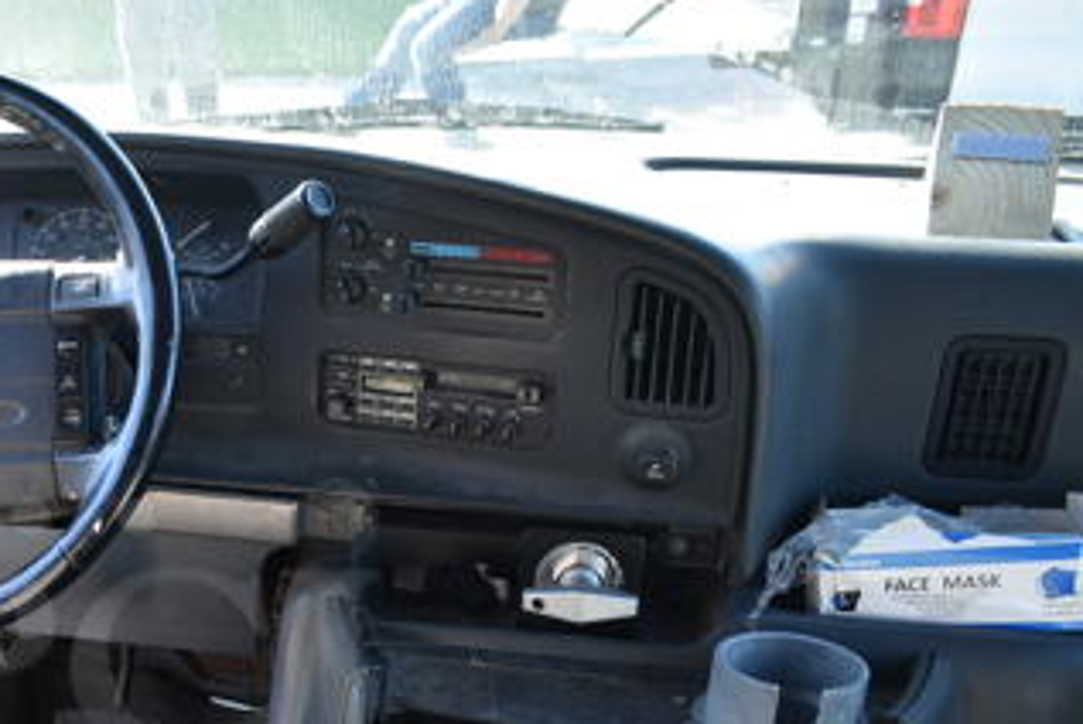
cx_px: 137
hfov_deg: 36.1
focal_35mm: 52
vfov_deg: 25.2
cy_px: 656
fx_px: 1566
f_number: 4
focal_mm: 18
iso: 100
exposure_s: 1/60
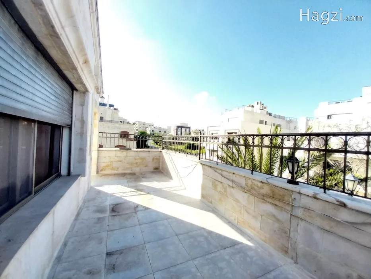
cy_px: 140
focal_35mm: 13
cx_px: 186
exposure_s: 1/182
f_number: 2.2
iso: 64
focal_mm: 1.3
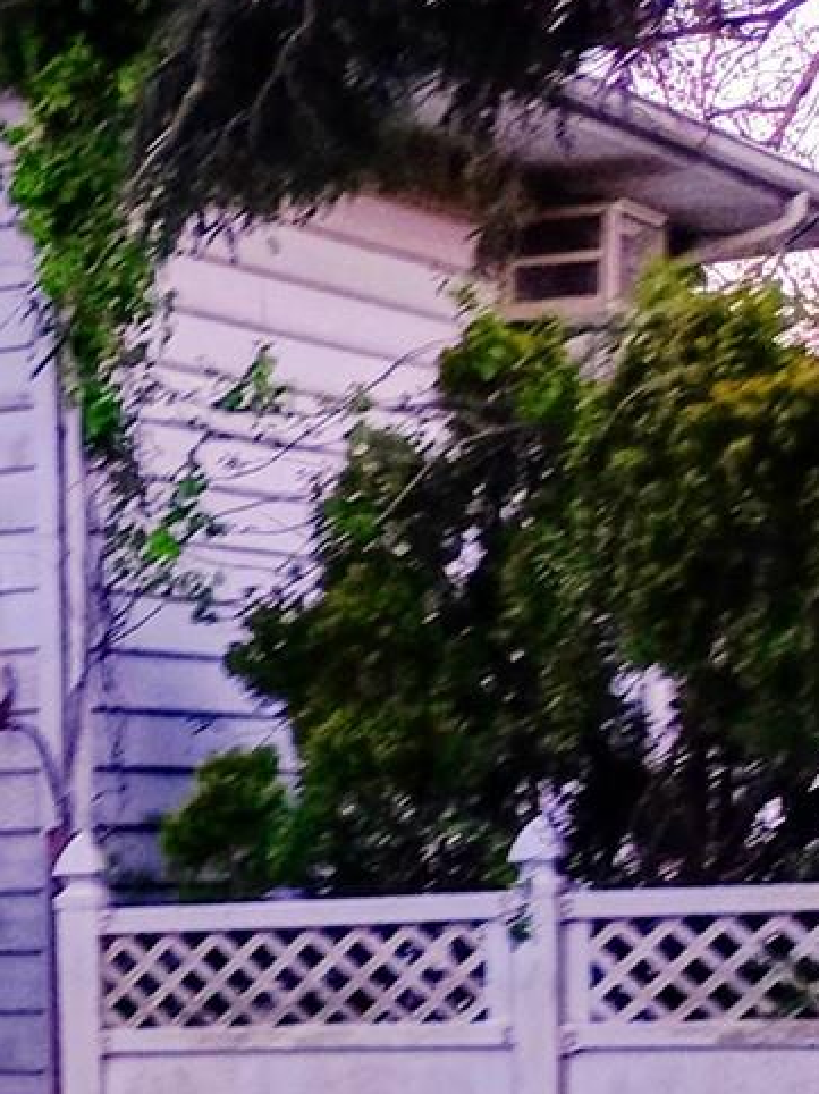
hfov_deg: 10.5
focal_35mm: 119
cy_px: 1244
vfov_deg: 16.0
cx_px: -1236
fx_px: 3757
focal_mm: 3.61
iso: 150
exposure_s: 1/60.2
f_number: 1.8
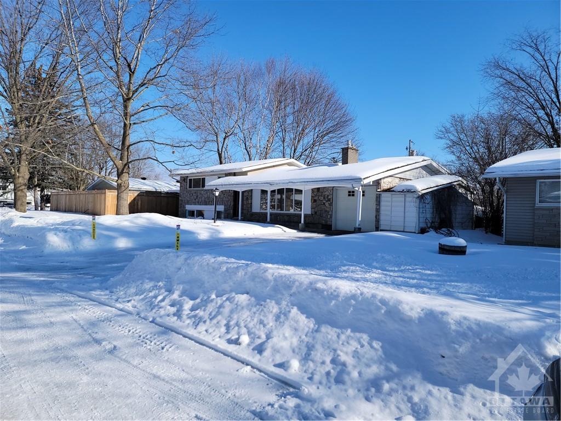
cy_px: 210
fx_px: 389
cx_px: 280
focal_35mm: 24
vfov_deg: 56.8
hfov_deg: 71.6
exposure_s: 1/1192
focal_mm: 6.7
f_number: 1.8
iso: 16
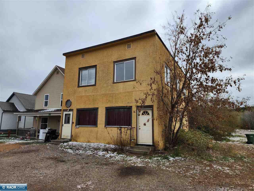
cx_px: 127
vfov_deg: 58.9
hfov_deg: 73.9
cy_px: 96
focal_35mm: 23
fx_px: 169
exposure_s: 1/703
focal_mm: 6.4
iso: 12
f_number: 1.8
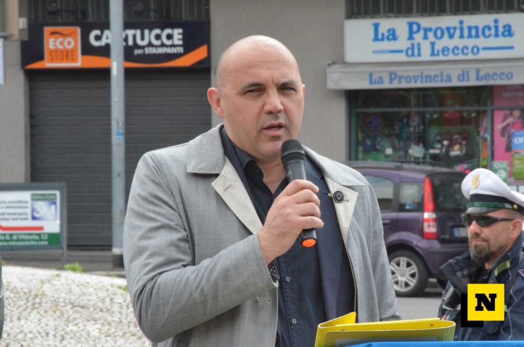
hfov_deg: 6.9
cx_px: 262
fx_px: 4357
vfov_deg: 4.6
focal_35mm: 300
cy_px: 174
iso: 3200
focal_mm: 200
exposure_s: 1/160
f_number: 29
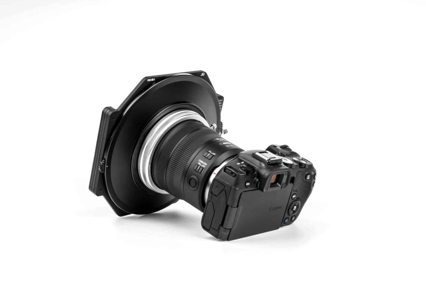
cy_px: 142
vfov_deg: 18.2
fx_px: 887
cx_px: 213
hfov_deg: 27.0
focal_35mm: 75
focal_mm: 75
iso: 100
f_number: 14
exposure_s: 1/160
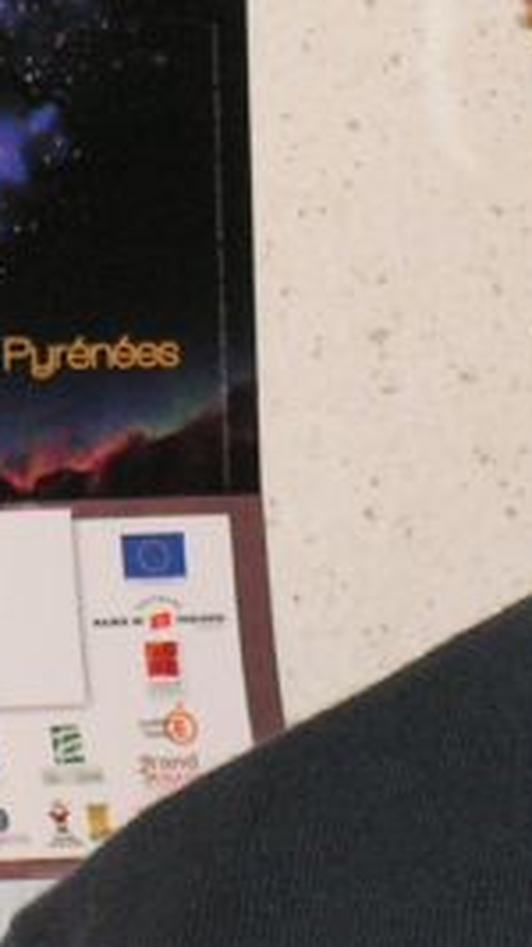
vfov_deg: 6.4
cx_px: 184
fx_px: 8434
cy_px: 14
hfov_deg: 3.6
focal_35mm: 336
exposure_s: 1/100
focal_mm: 17.3
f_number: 3.4
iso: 200
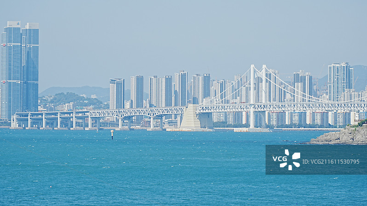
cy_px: 103
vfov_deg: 4.7
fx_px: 2521
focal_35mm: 259
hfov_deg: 8.3
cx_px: 184
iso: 100
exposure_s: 1/800
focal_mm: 164
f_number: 5.6
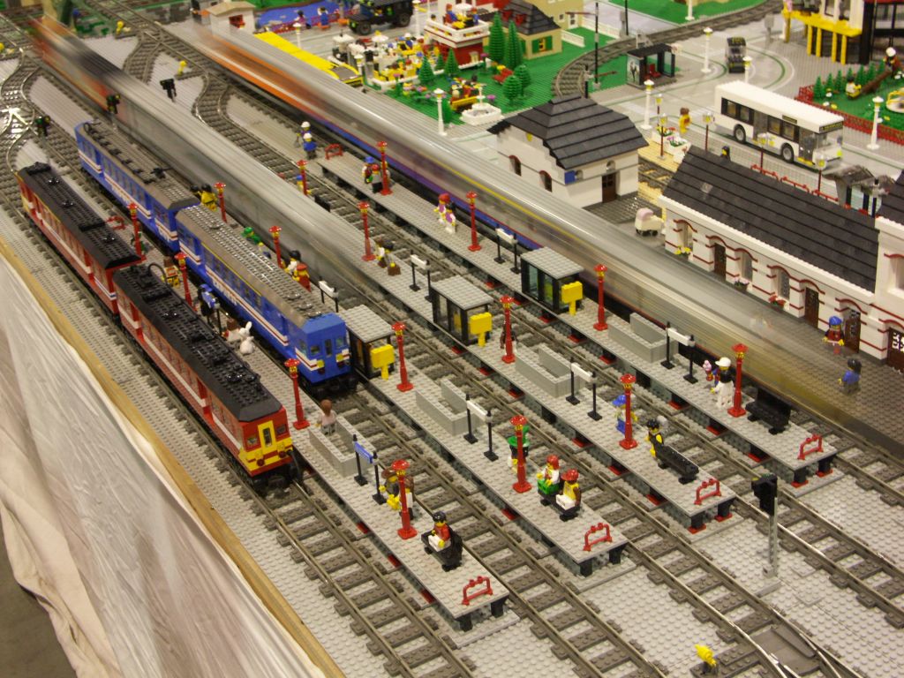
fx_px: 1332
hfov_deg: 37.5
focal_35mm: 51
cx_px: 452
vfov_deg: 28.6
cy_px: 339
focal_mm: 13.09
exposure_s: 1/4
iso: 200
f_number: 5
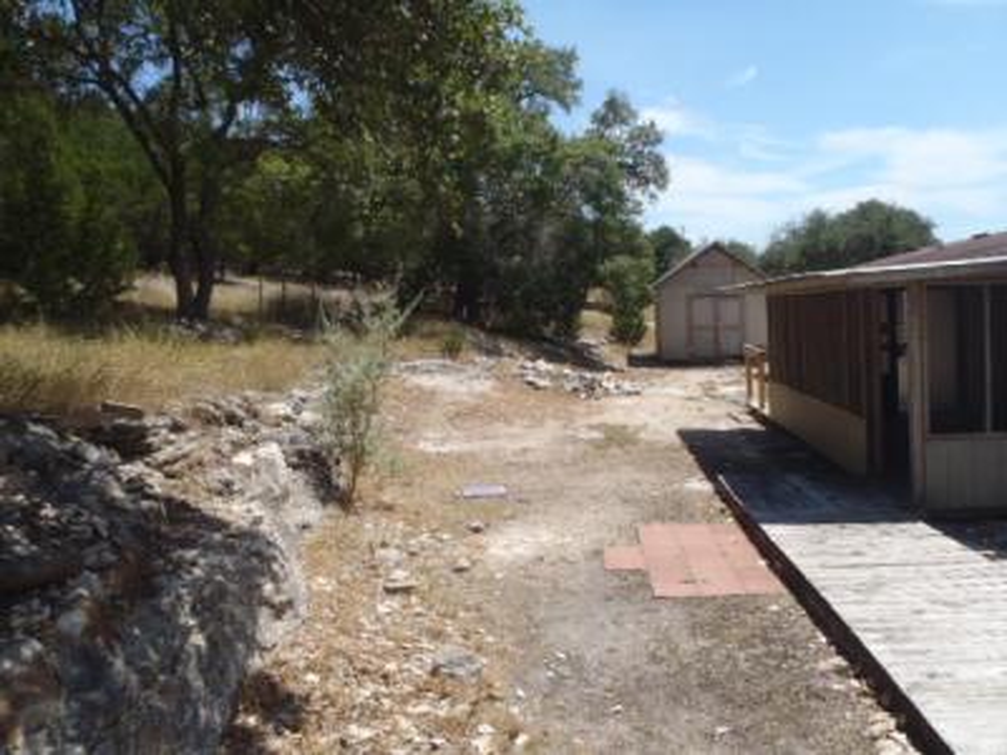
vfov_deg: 49.7
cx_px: 504
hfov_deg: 63.4
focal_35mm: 28
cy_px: 378
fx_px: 815
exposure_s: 1/640
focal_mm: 5
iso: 80
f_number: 3.9
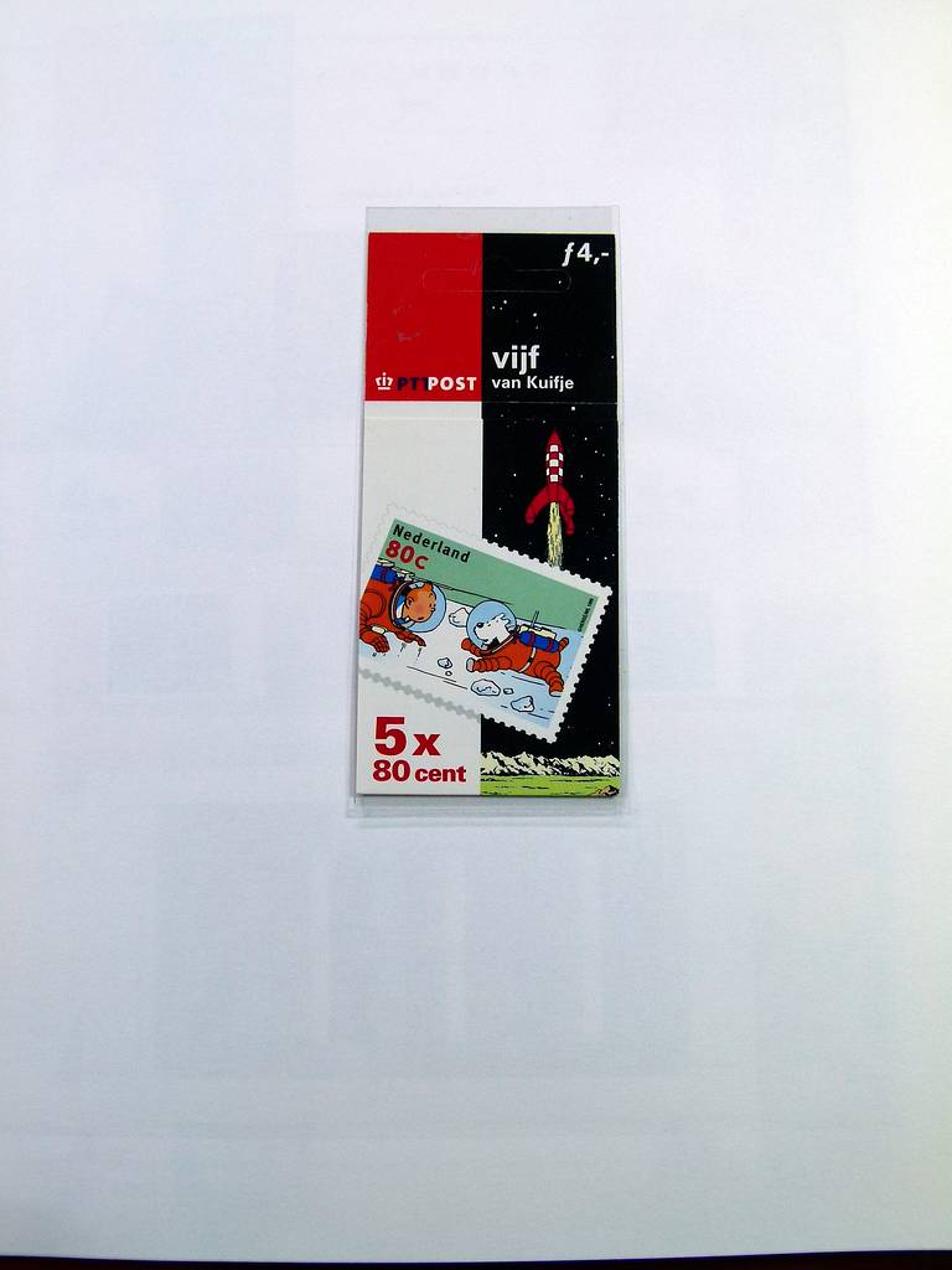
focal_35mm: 40
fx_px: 1467
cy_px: 635
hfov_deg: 36.0
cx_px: 476
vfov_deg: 46.8
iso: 100
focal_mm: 7.3
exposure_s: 1/125
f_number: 4
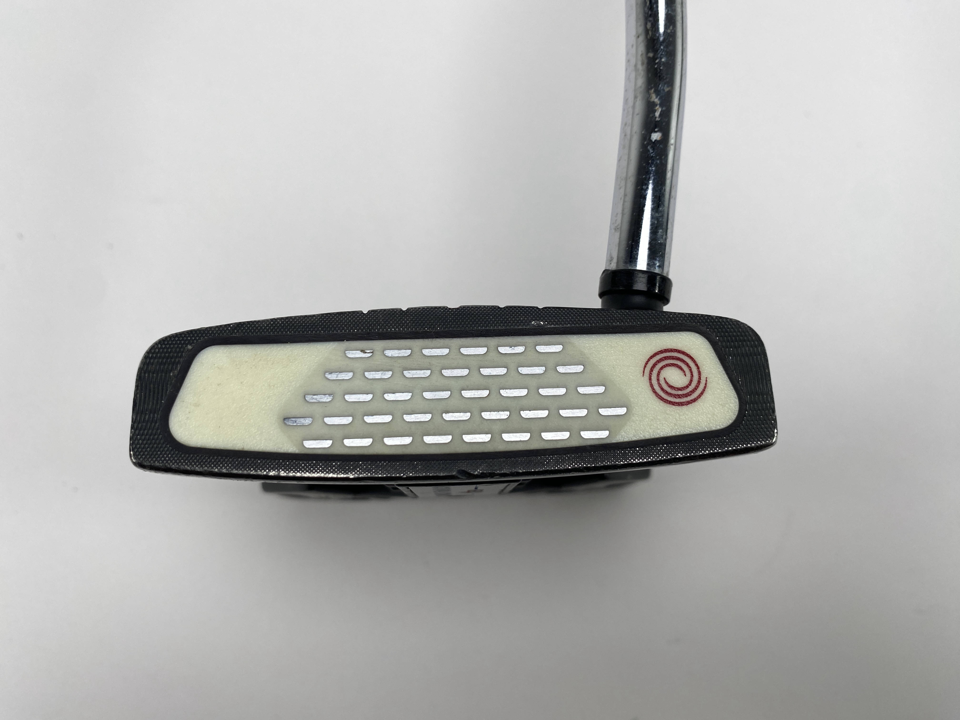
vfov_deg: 54.9
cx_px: 480
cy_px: 360
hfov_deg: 69.4
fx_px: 693
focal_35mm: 25
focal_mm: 4.25
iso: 32
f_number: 1.8
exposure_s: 1/345
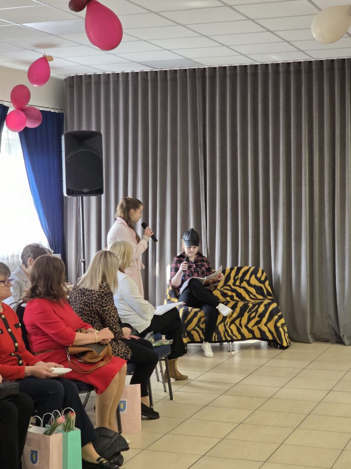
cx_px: 176
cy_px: 234
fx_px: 933
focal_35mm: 69
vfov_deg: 28.2
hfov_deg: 21.3
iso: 250
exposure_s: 1/100
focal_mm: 7.9
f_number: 2.4
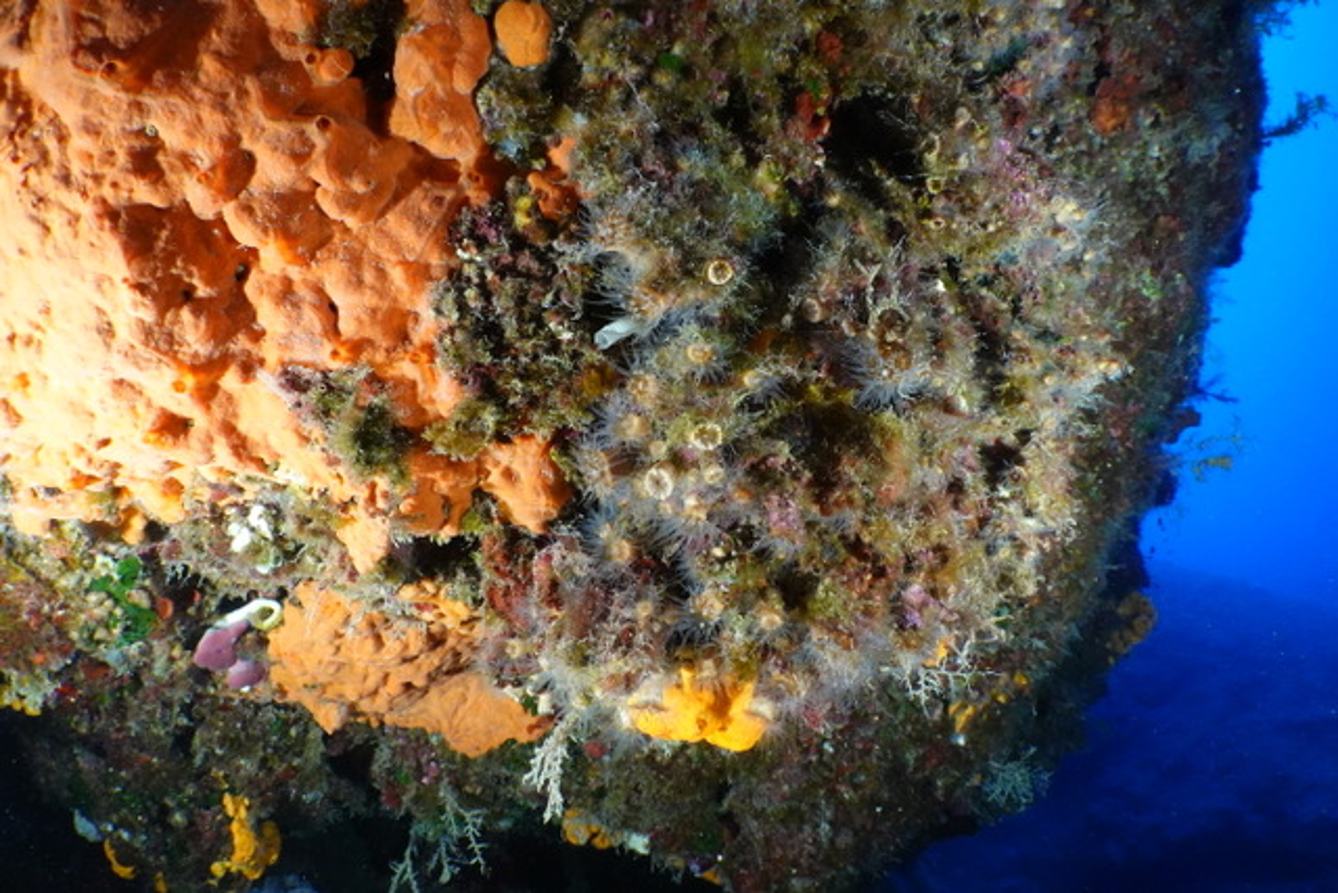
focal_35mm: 24
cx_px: 669
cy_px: 446
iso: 2000
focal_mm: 9
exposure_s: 1/200
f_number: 7.1
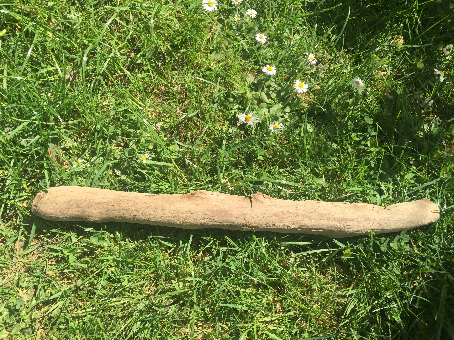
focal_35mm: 29
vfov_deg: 48.2
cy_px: 170
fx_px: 380
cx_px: 227
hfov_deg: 61.7
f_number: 2.2
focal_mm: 4.15
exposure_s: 1/1199
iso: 32
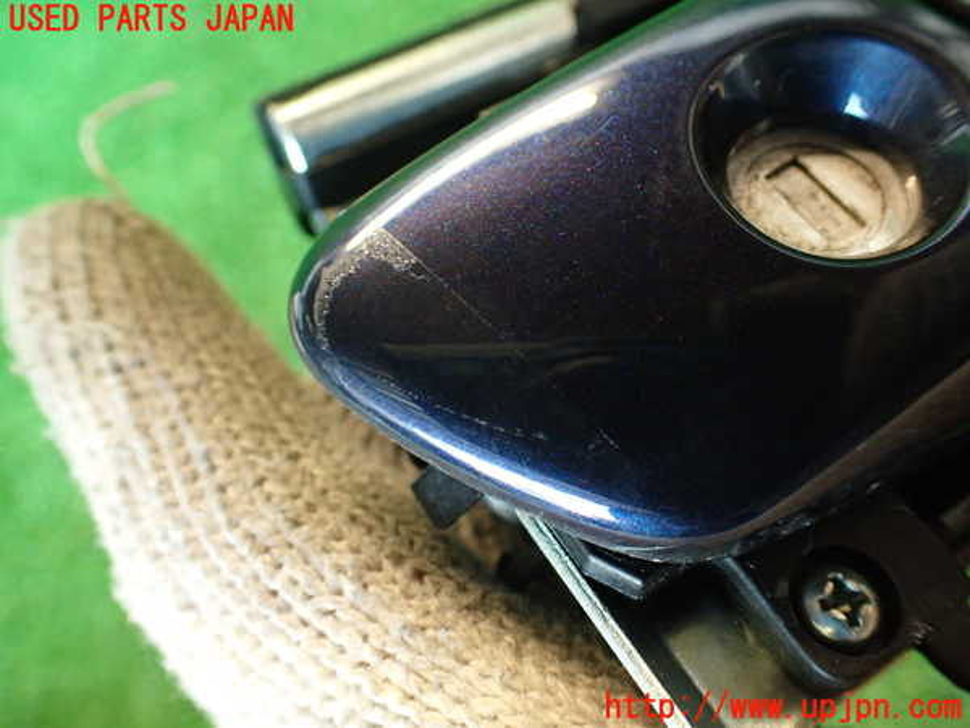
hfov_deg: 56.8
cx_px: 485
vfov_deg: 44.2
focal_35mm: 32
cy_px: 364
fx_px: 897
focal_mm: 5.79
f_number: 2.4
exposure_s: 1/30
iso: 400
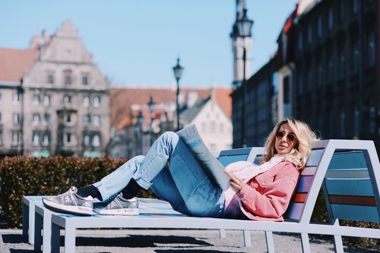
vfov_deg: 16.1
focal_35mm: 85
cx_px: 190
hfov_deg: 23.9
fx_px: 897
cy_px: 126
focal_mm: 85
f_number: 4
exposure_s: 1/2500
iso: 100
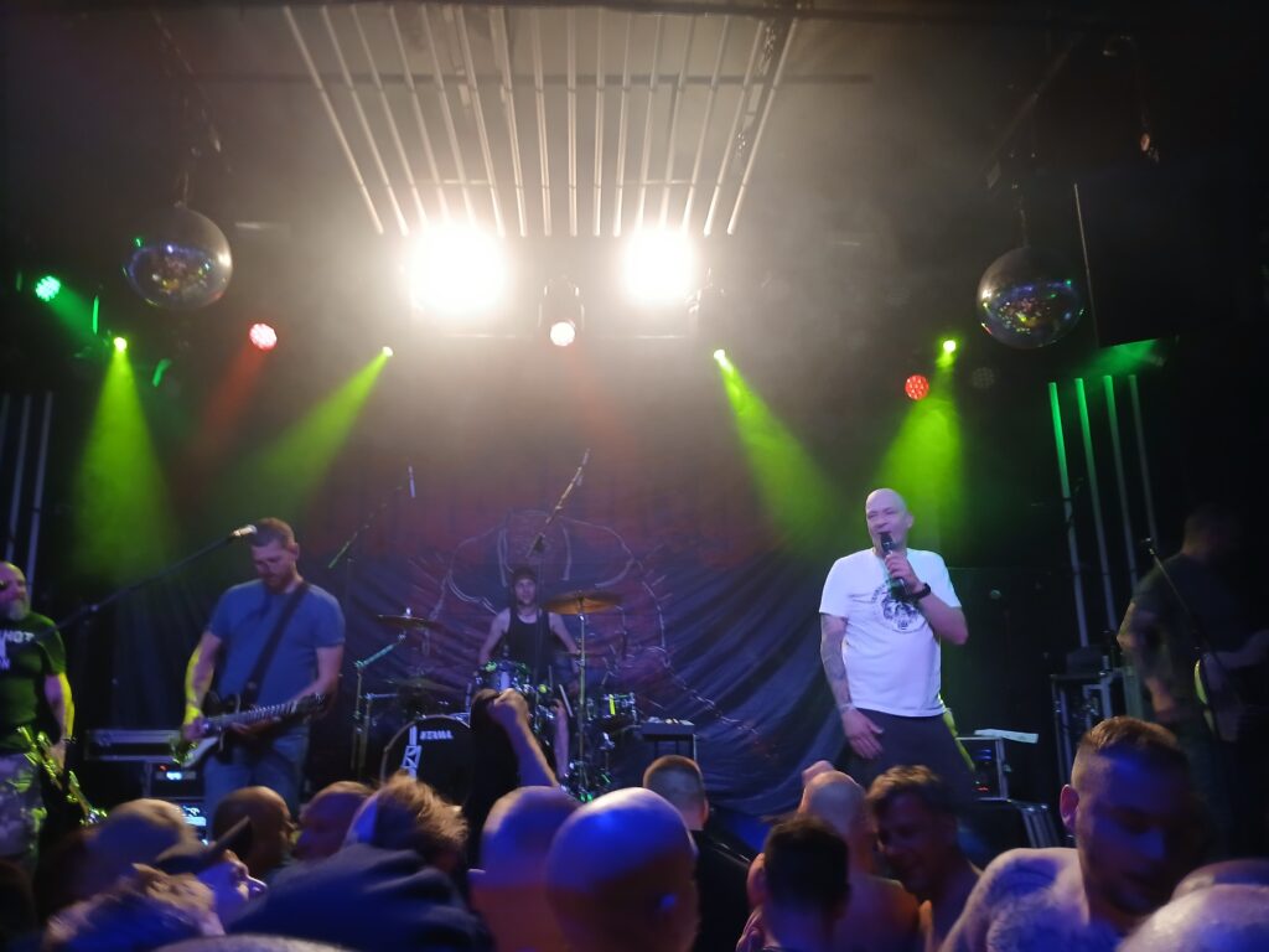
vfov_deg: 53.1
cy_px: 476
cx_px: 634
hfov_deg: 67.3
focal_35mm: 26
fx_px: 953
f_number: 1.8
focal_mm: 3.98
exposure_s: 1/25
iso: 320
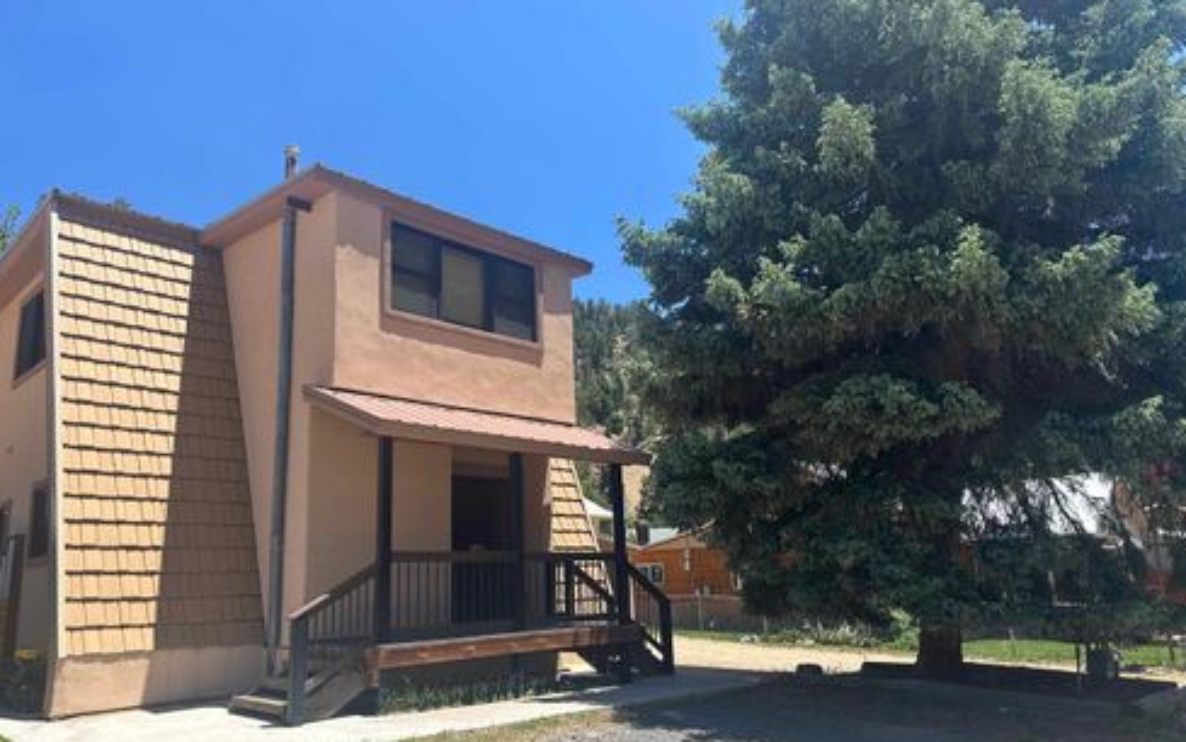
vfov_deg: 47.6
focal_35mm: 26
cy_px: 406
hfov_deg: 70.4
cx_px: 597
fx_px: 841
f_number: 1.78
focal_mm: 6.86
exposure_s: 1/2660
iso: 80
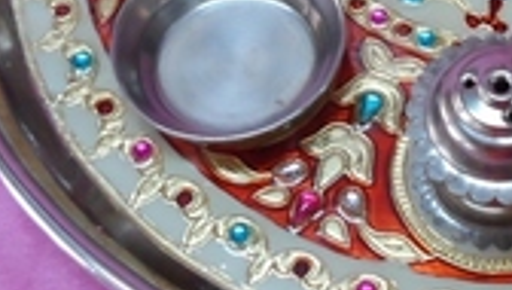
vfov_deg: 14.5
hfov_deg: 25.3
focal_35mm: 81
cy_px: -66
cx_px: 472
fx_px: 1101
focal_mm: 4.5
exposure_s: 1/30
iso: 400
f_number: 2.5
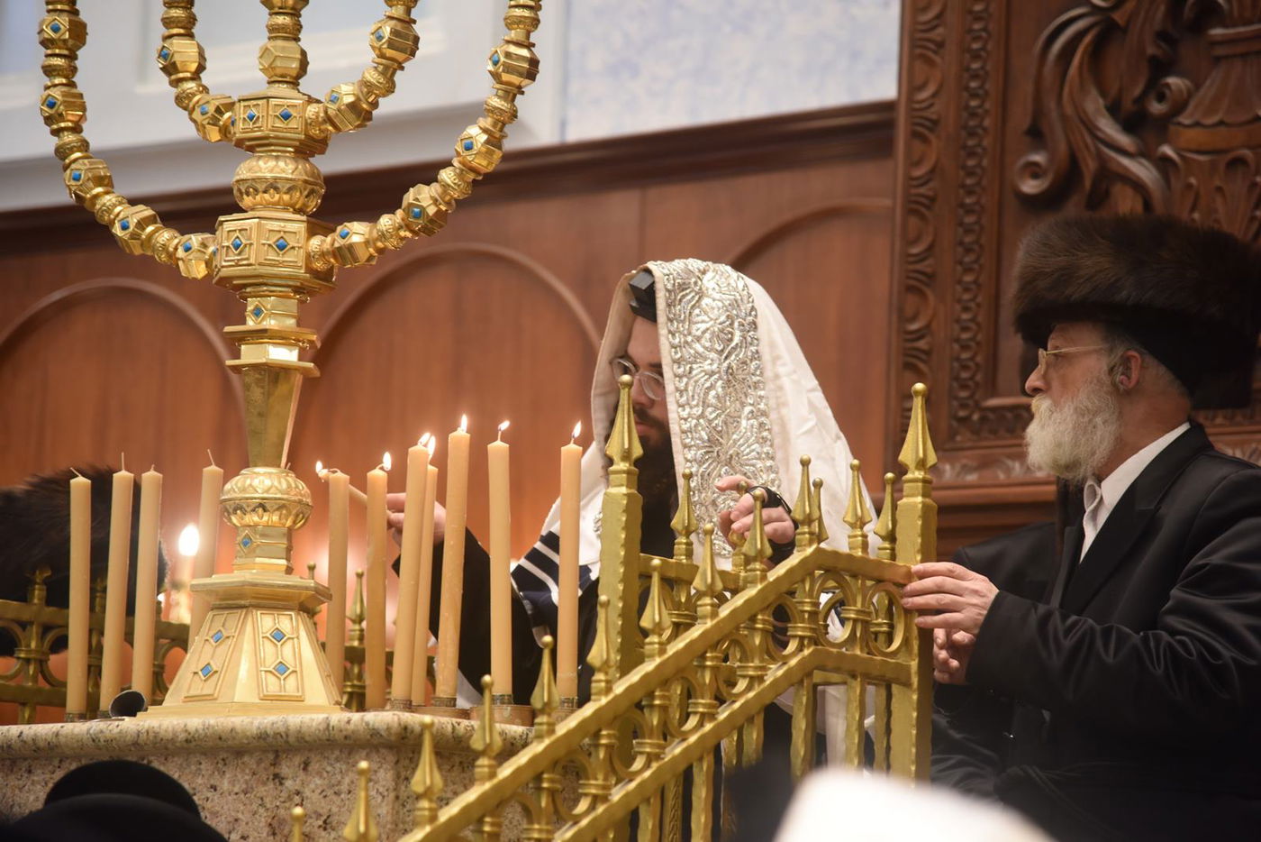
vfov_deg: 11.4
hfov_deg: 17.1
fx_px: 4204
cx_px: 630
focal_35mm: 120
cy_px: 421
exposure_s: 1/100
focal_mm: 120
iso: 1600
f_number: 4
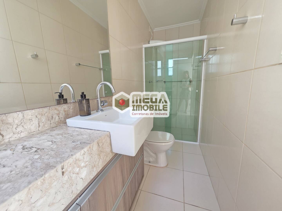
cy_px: 106
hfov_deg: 106.2
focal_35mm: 13
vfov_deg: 89.9
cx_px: 141
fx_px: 106
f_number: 1.9
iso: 400
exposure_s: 1/60
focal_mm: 2.2
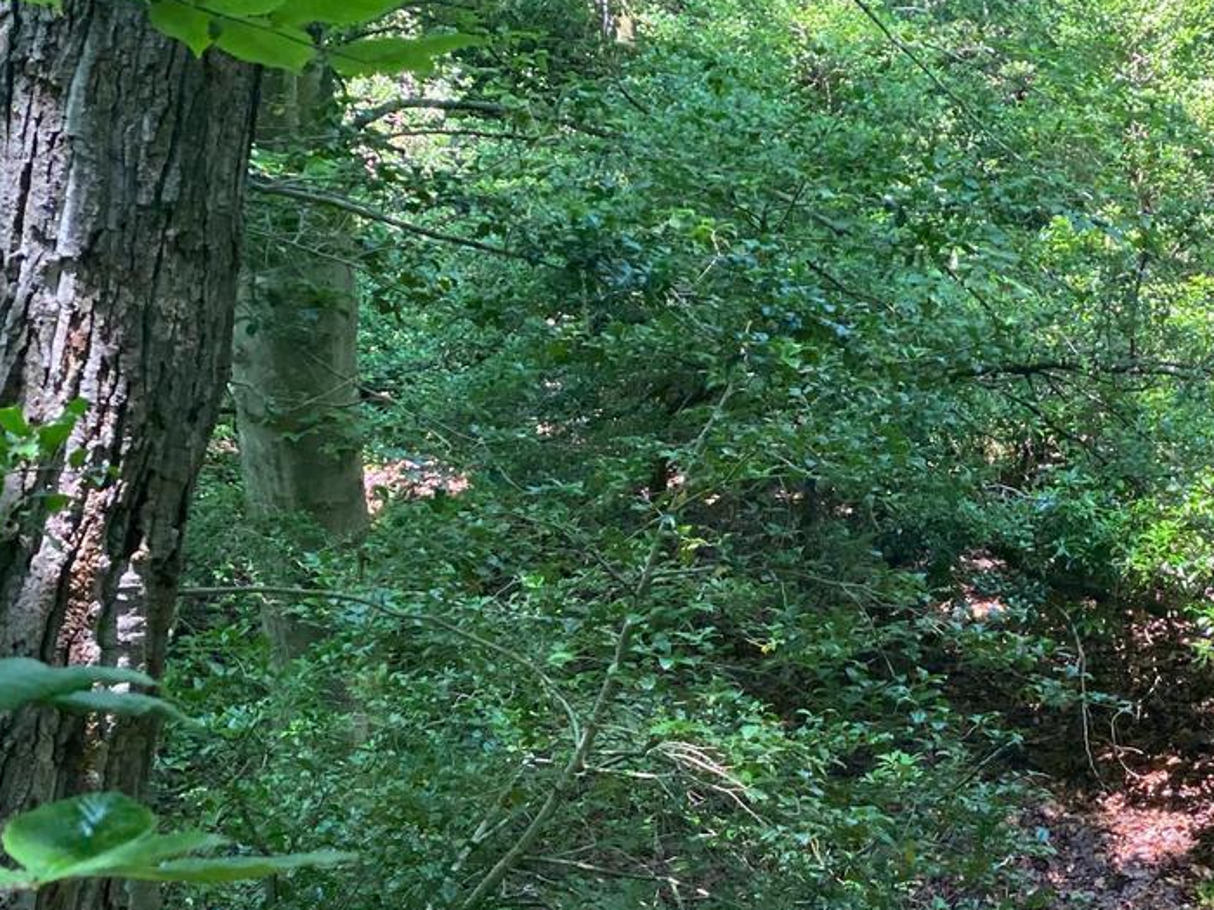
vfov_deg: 13.7
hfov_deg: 18.2
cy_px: 790
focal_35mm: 107
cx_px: 983
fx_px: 3753
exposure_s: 1/122
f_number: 2
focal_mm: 6
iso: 64
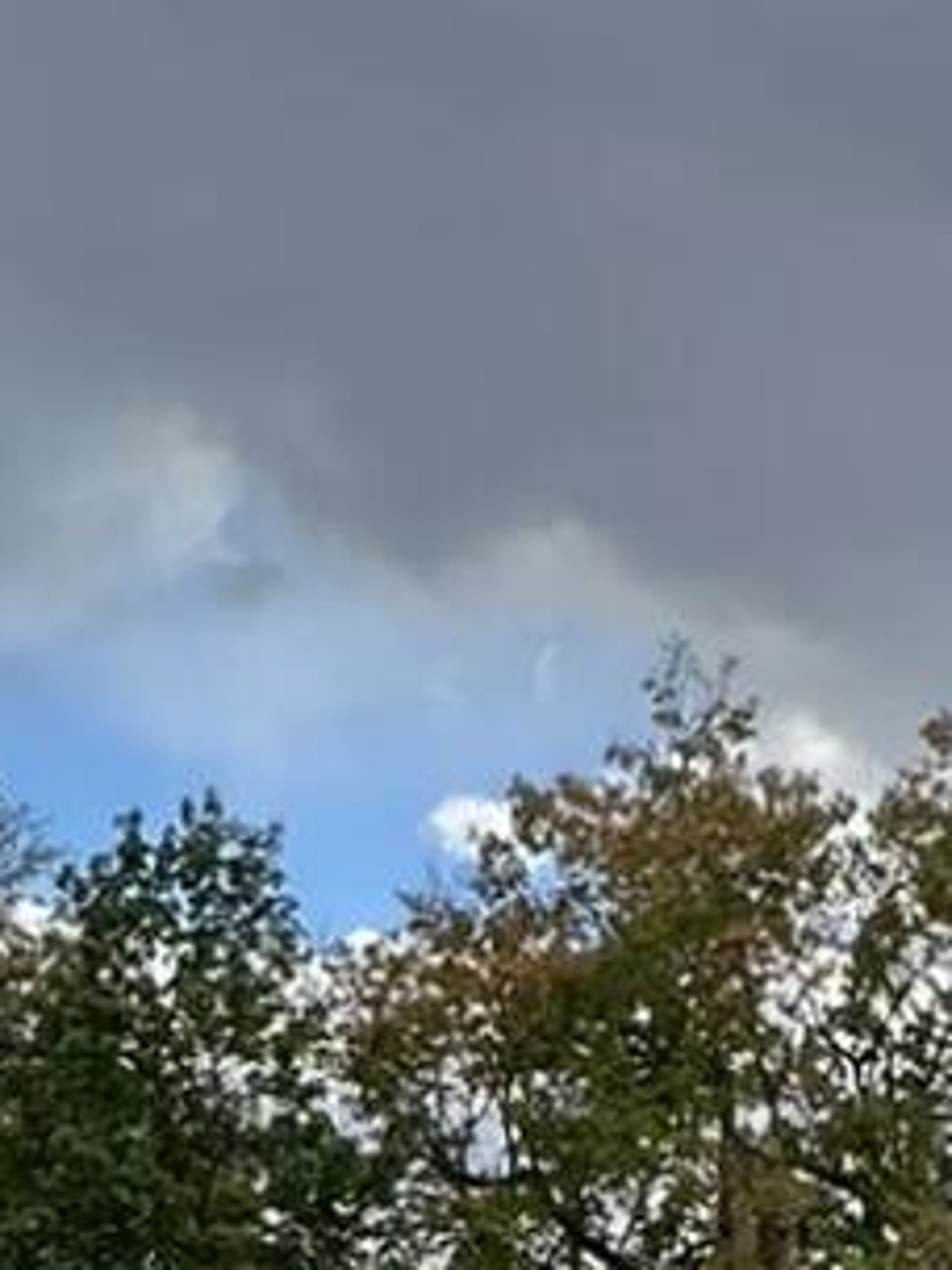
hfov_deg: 16.1
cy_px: 2106
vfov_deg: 18.1
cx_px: 509
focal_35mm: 92
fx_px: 3374
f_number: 2.2
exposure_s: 1/504
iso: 40
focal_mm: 2.22
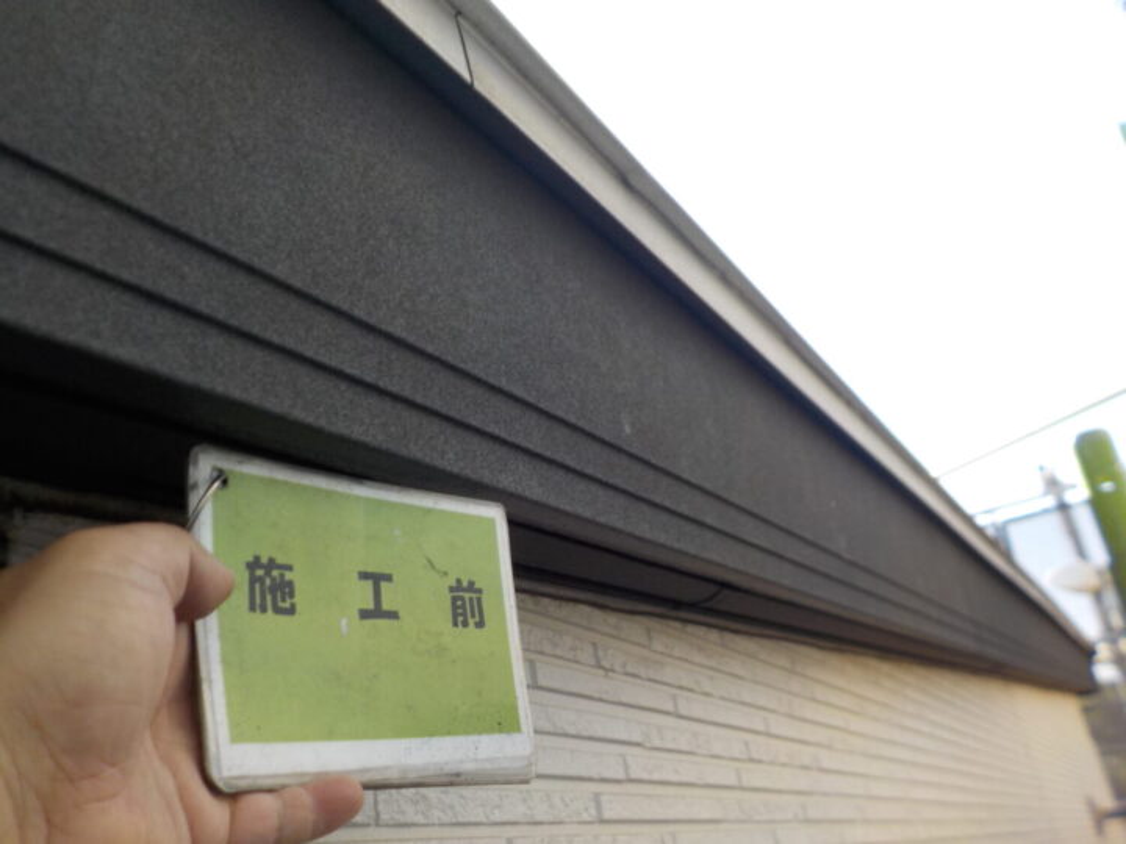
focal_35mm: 30
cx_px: 563
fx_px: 976
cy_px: 422
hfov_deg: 60.0
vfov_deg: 46.8
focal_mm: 4.1
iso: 125
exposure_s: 1/250
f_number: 3.3
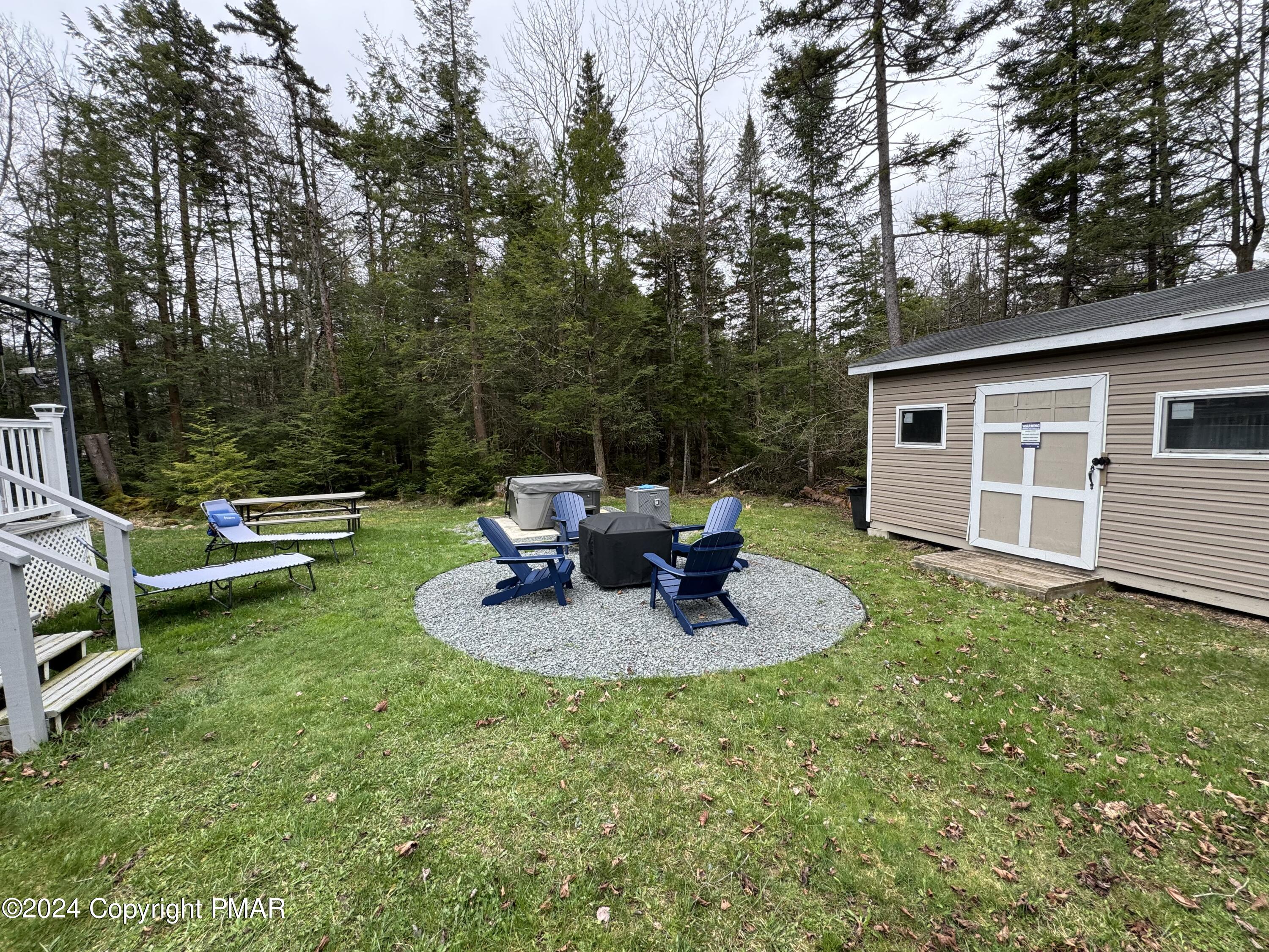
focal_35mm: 14
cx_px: 634
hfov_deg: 102.1
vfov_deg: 85.7
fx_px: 513
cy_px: 476
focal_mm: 2.22
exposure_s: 1/275
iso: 40
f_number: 2.2
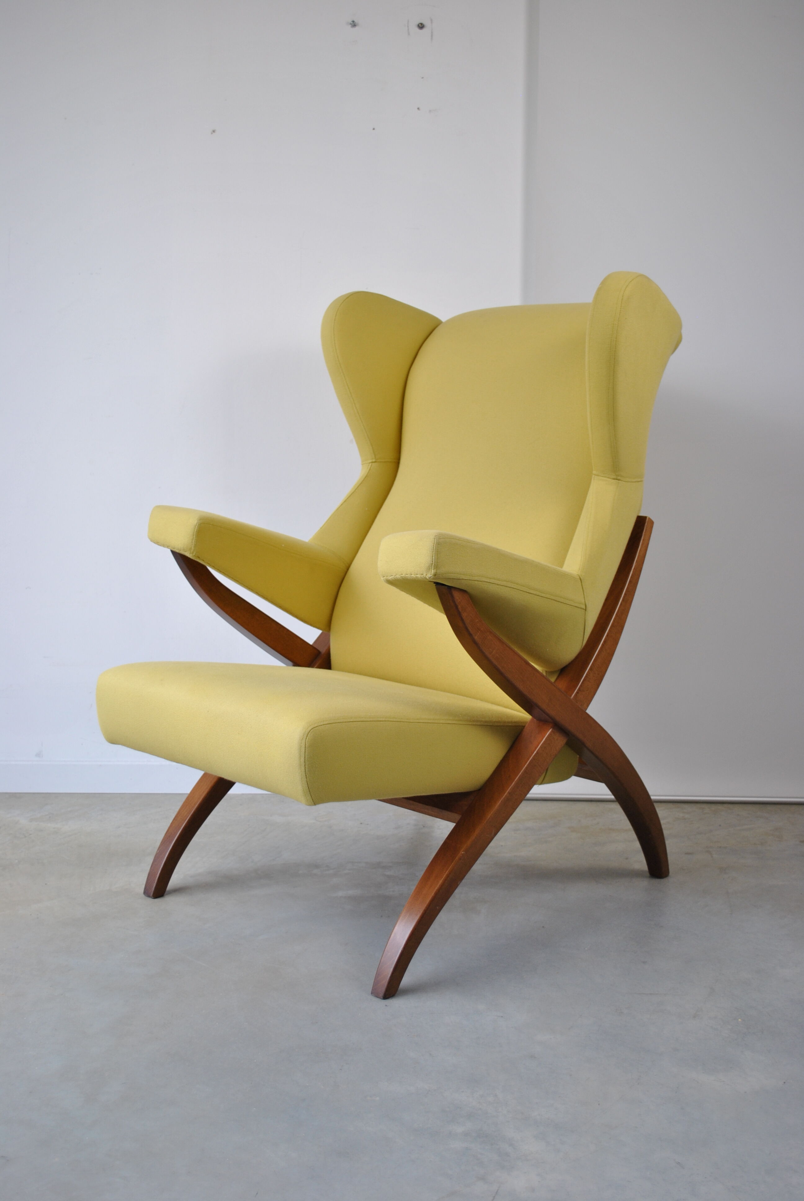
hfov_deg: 34.3
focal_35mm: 39
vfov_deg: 49.5
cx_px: 402
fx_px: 1303
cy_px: 600
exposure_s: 1/30
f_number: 4.2
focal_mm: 26
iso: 200
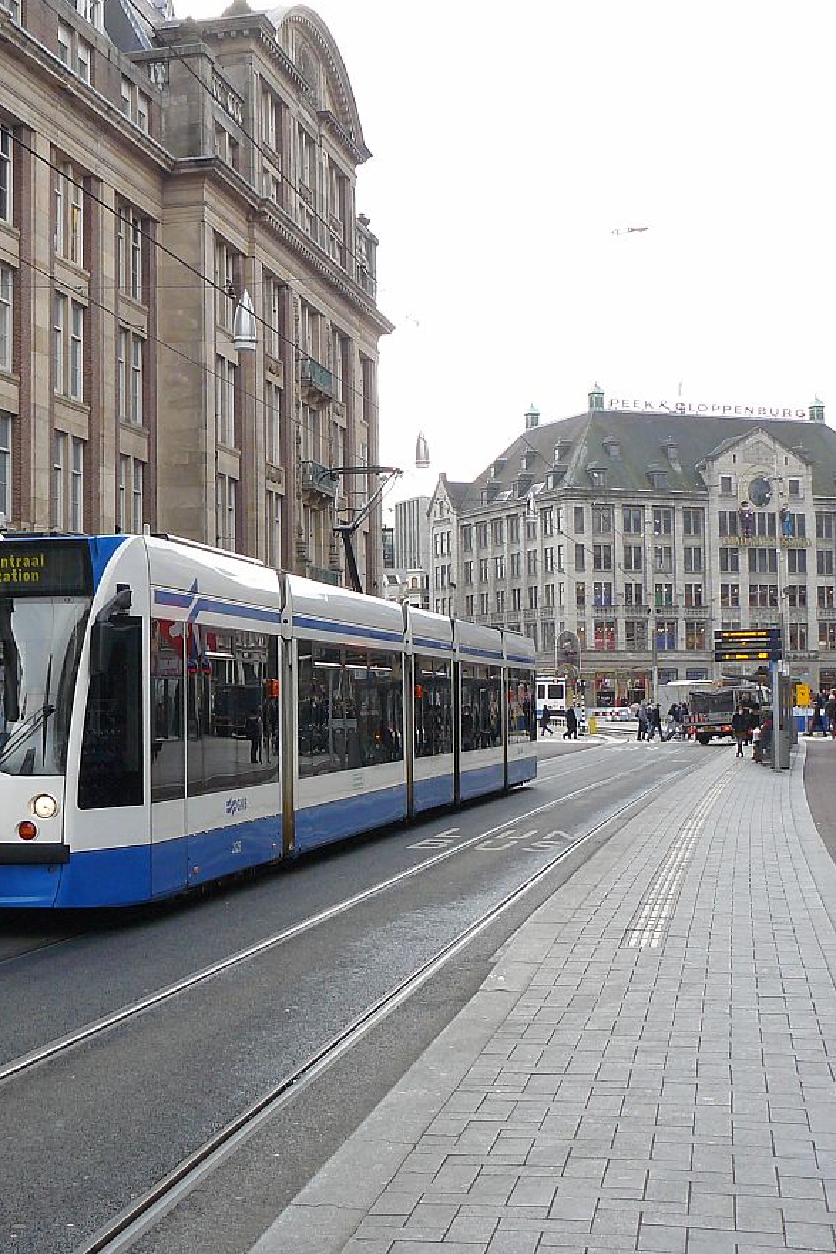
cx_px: 131
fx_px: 1777
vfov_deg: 38.9
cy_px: 621
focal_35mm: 51
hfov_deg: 25.9
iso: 100
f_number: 4
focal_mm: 6
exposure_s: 1/200
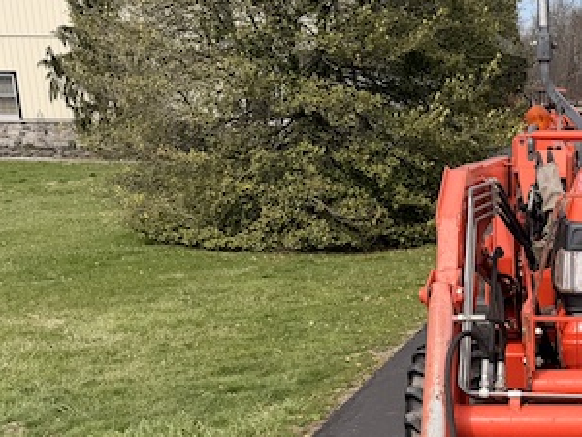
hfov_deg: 27.7
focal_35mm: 64
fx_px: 1076
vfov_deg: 22.2
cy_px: 425
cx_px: 640
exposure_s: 1/3279
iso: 80
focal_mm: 6.76
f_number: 1.78
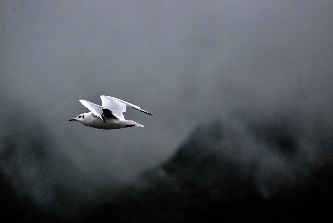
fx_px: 2778
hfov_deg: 6.9
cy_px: 112
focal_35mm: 300
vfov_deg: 4.6
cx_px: 166
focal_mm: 200
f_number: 5.6
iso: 1600
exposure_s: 1/4000
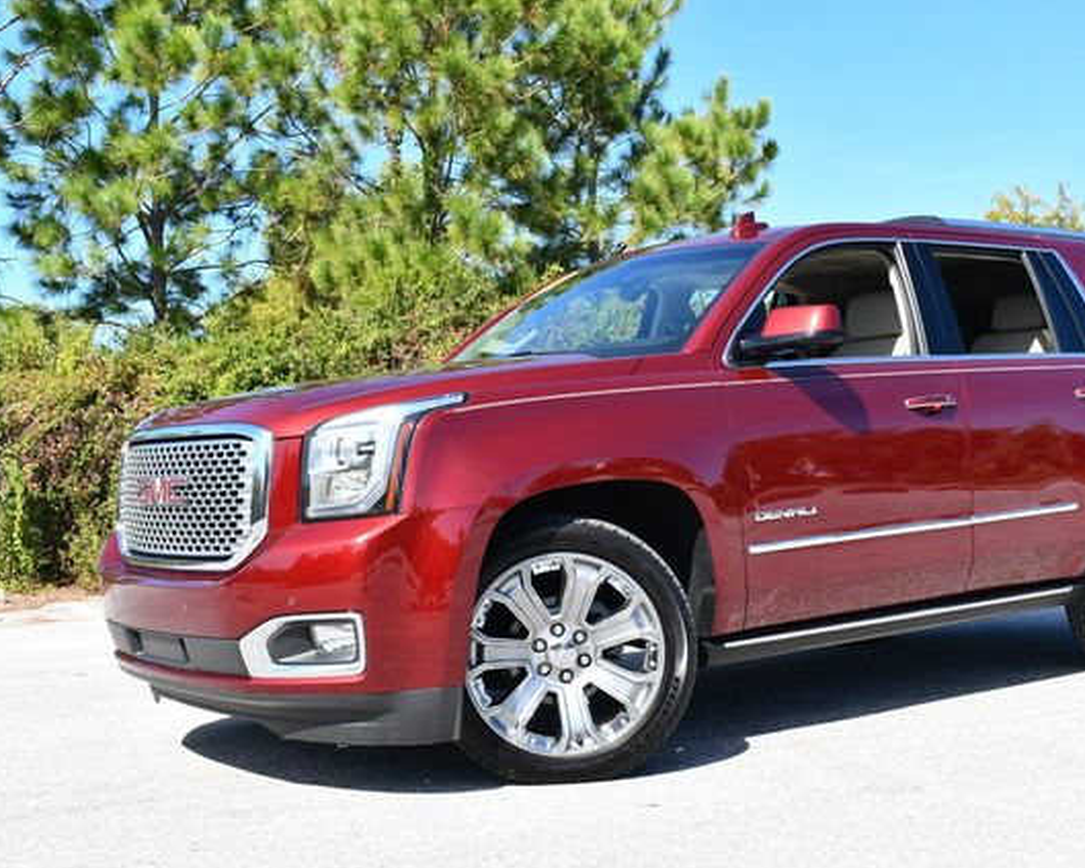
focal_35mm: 50
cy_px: 437
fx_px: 1605
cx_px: 646
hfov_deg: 37.2
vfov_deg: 30.2
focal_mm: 22
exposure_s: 1/250
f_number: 8
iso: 180
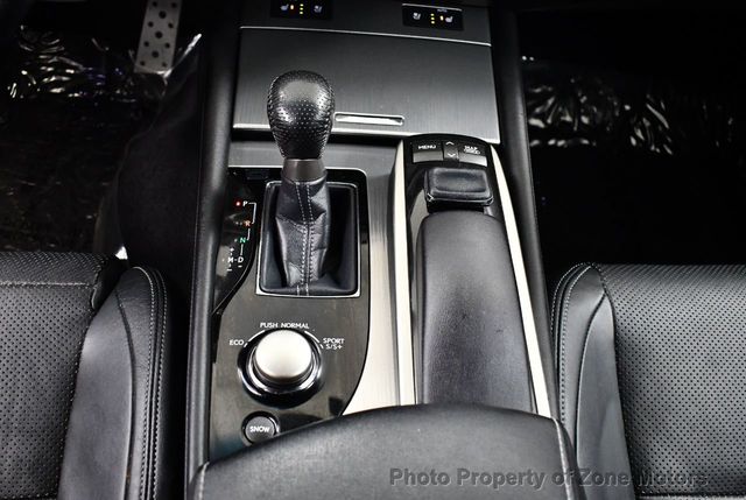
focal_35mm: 36
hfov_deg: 53.1
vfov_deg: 37.0
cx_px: 373
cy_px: 250
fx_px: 747
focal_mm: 18
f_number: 3.5
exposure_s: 1/80
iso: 3200
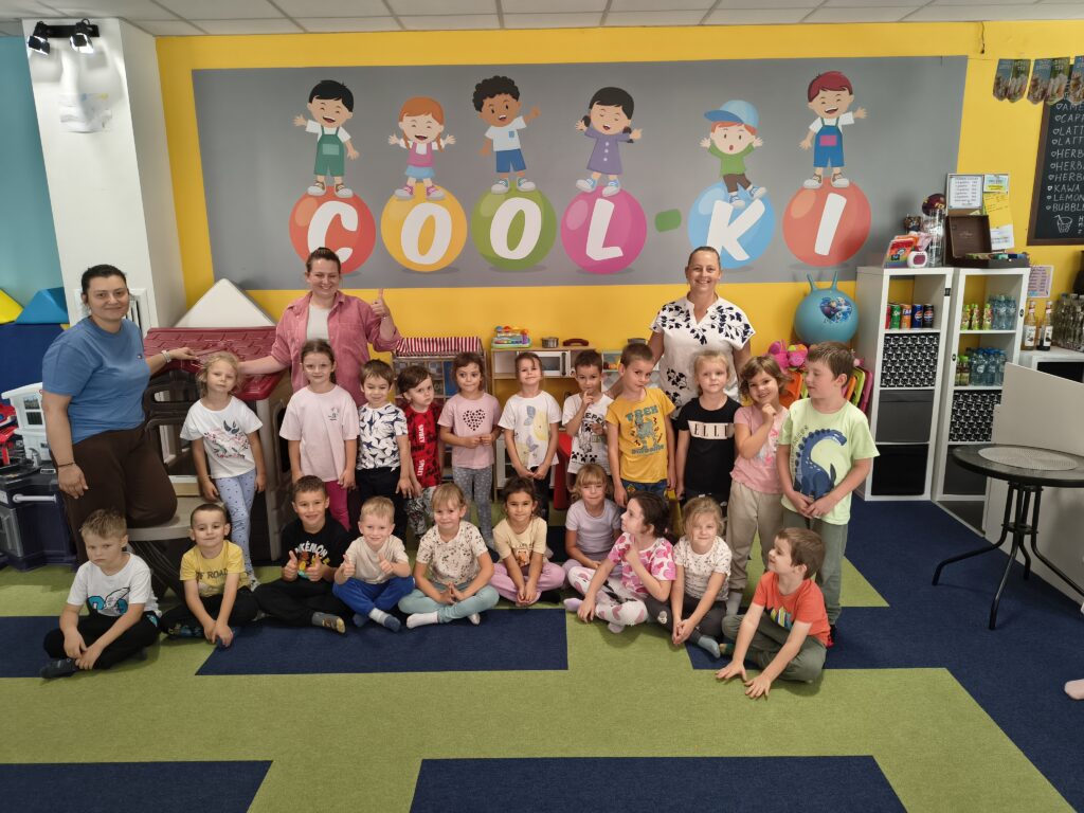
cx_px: 542
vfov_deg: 58.9
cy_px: 406
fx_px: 720
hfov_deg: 73.9
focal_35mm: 23
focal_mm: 5.56
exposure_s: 1/60
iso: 684
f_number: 1.8
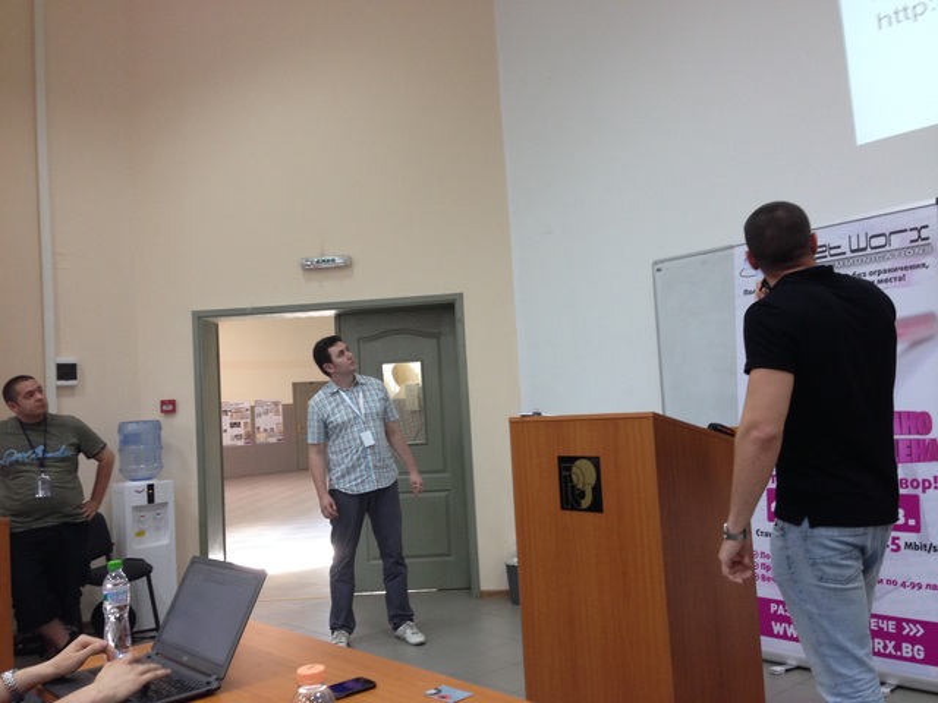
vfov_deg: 42.9
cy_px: 352
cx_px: 469
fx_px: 894
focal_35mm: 33
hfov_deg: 55.4
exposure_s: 1/20
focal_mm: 4.12
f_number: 2.4
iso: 100
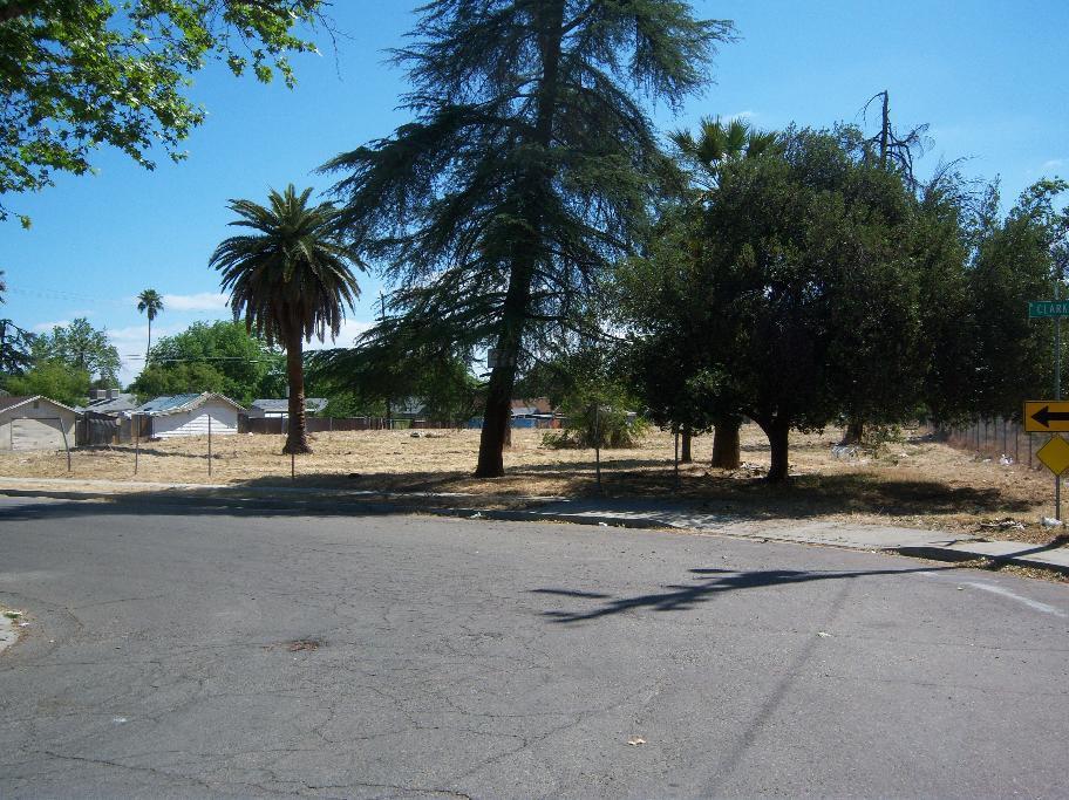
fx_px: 1111
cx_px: 534
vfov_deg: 39.6
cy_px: 400
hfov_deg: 51.4
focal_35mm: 36
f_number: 4.8
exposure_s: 1/500
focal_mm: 7.5
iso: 80
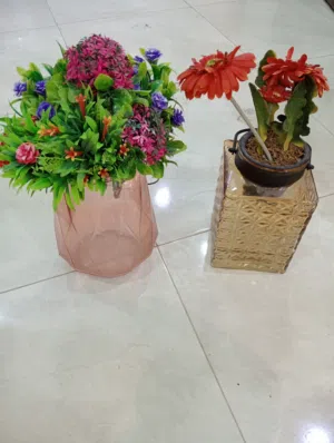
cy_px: 222
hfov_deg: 49.9
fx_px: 359
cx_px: 167
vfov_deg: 63.4
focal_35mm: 28
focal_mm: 3.98
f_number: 1.8
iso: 858
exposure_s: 1/33.3
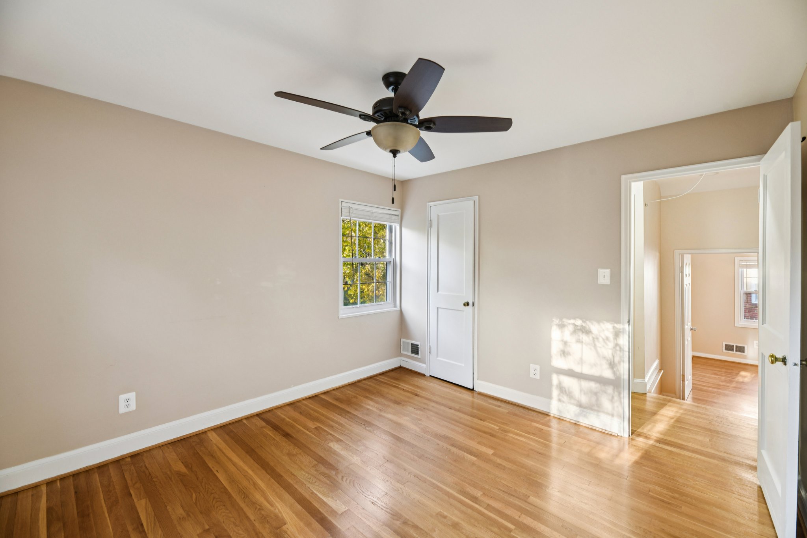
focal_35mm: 14
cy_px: 269
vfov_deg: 81.2
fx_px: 314
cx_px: 404
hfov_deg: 104.3
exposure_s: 1/10
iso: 400
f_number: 8
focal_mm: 14
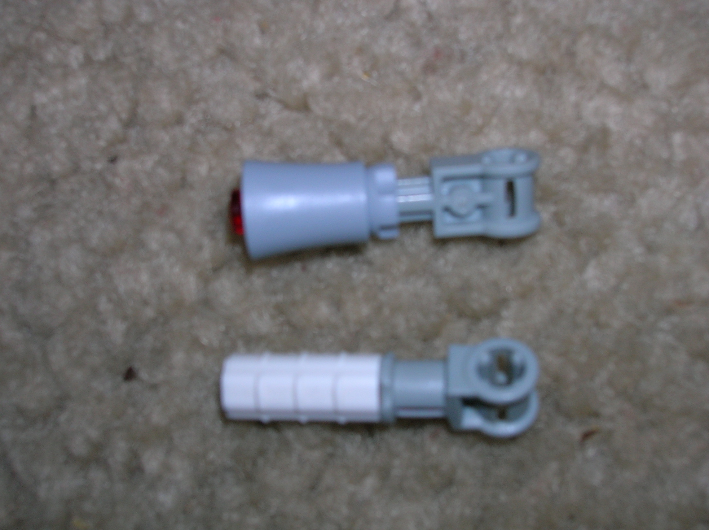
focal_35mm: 46
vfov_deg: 31.5
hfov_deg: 41.3
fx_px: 941
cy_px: 265
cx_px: 354
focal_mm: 7.7
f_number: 5.4
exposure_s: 1/60.1
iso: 50
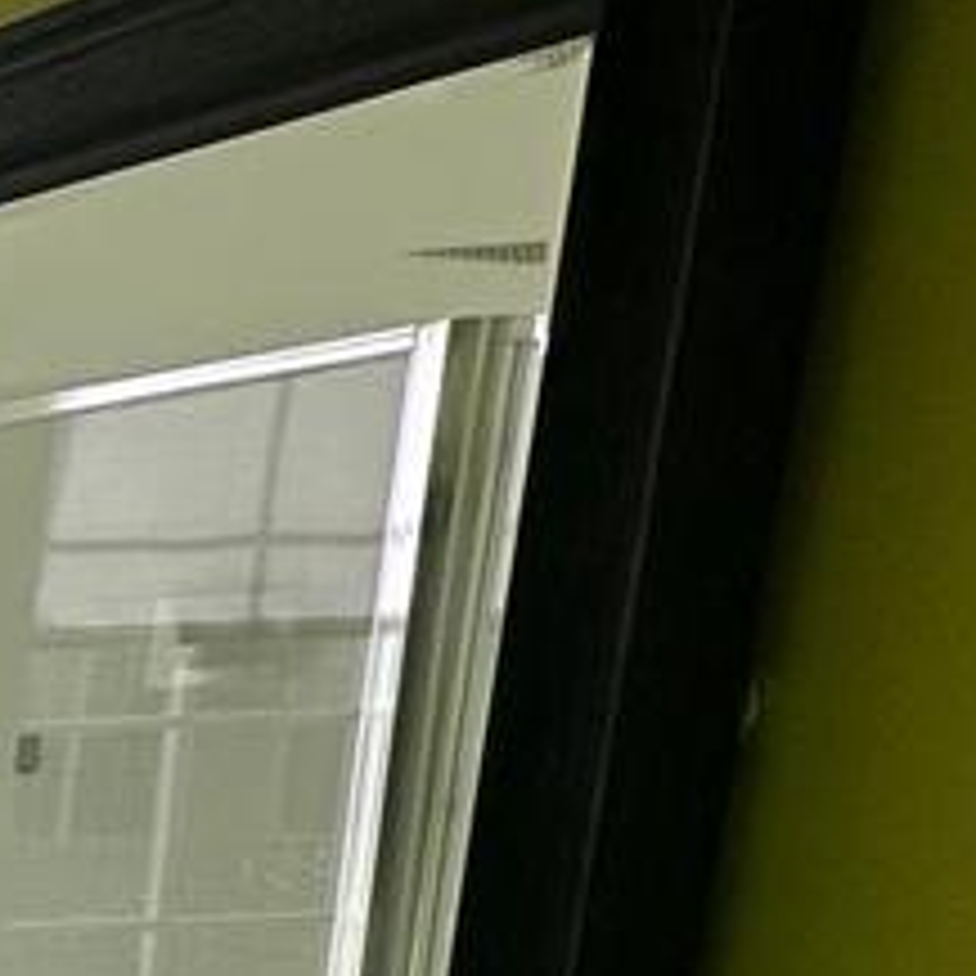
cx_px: -1930
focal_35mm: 82
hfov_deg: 11.6
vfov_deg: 19.5
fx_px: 2616
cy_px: 1273
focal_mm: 2.22
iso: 40
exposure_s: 1/413
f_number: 2.2
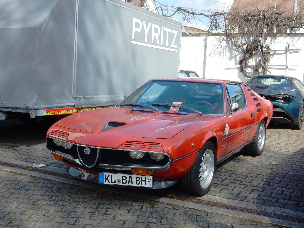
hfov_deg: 37.5
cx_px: 152
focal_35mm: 51
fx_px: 448
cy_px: 114
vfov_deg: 28.6
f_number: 4.5
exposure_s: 1/500
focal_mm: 9
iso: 125
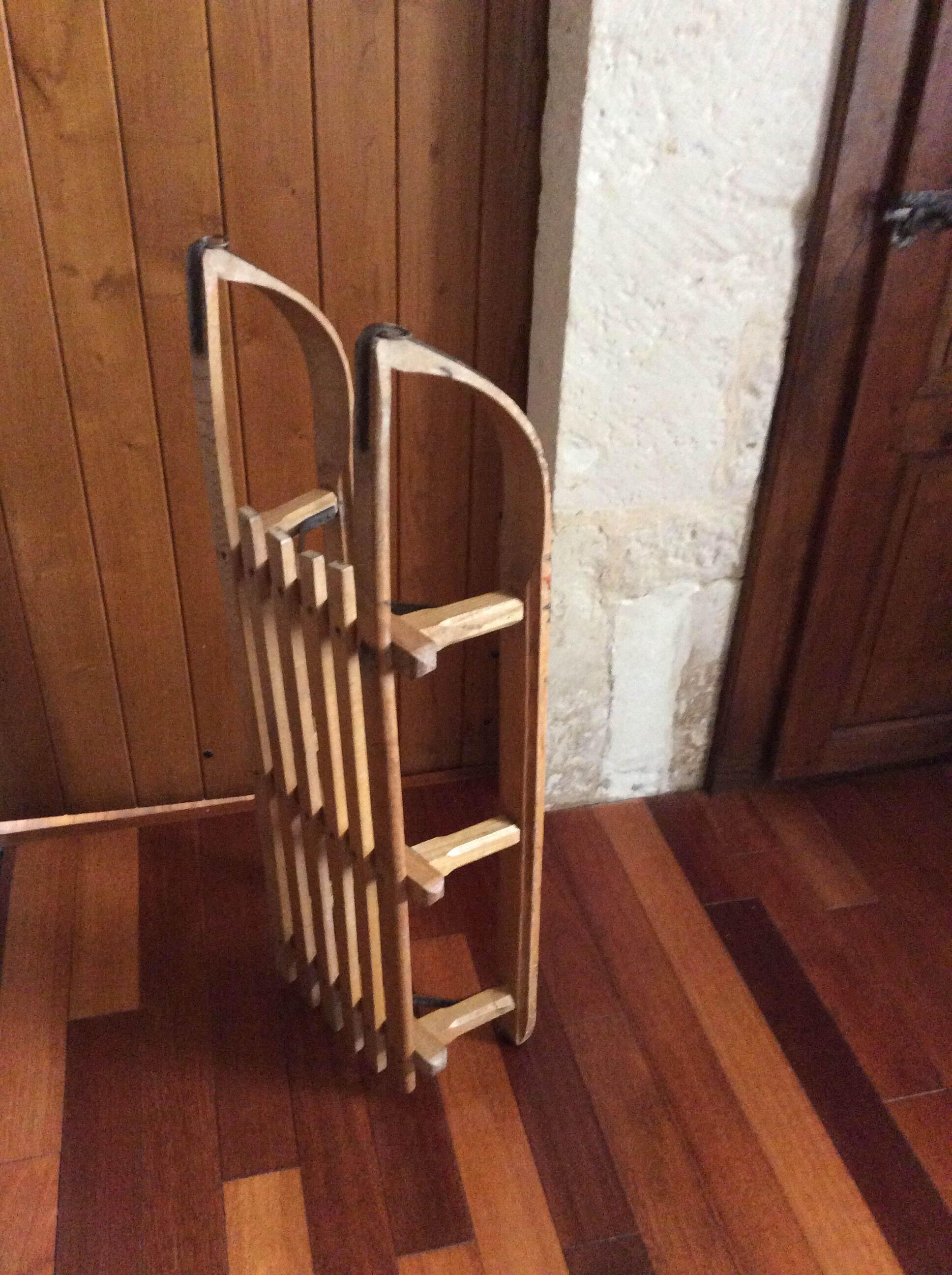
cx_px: 476
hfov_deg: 44.1
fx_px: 1177
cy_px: 638
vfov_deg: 56.9
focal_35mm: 32
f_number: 2.4
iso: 320
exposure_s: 1/20
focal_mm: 3.3
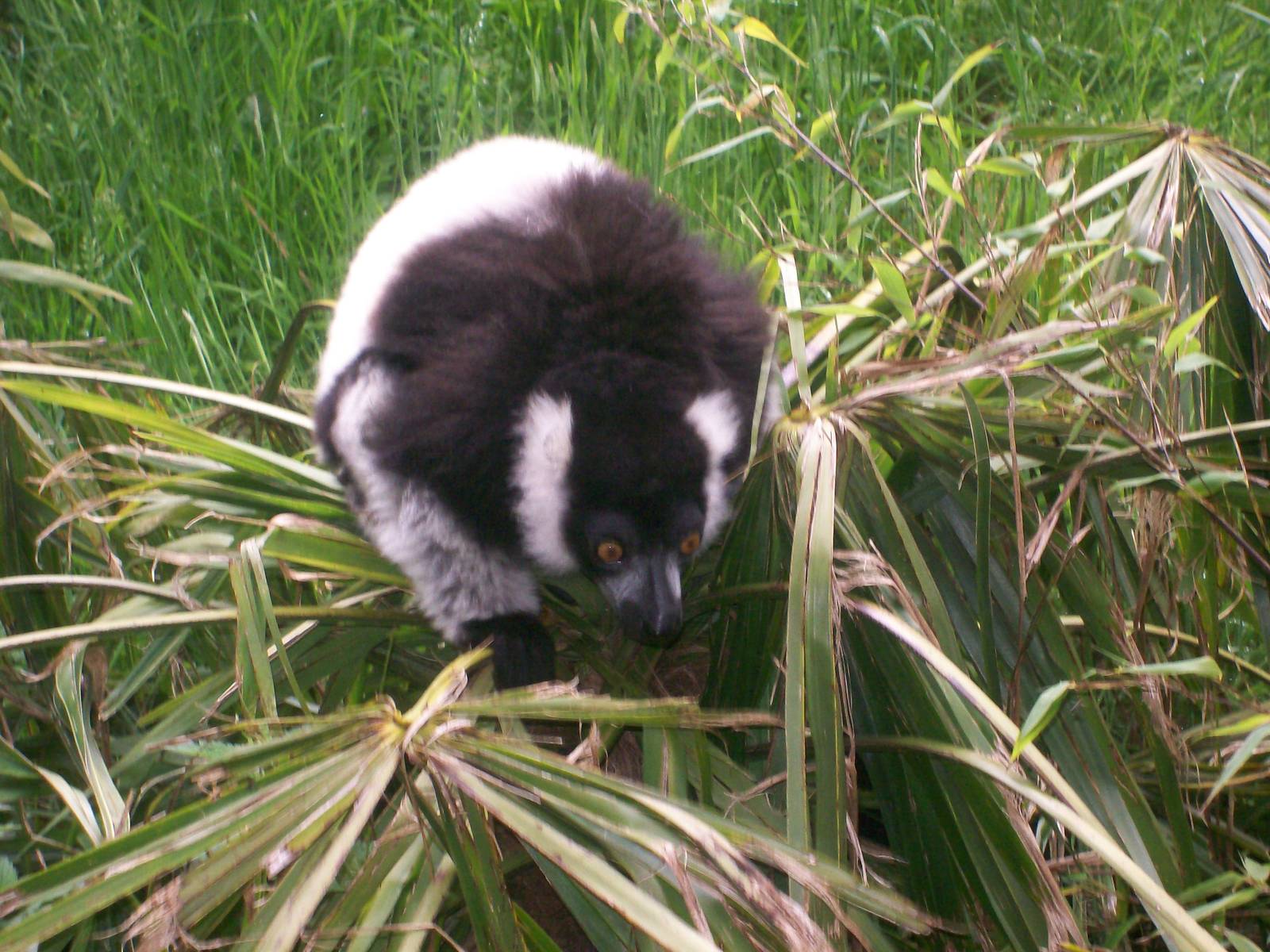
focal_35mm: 105
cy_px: 476
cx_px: 635
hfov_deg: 18.7
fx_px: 3852
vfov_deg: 14.1
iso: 200
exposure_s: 1/125
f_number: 4.9
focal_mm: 17.4
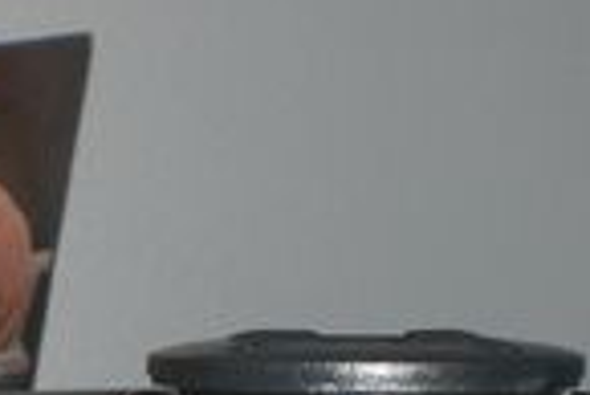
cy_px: 700
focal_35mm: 174
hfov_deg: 11.6
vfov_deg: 7.7
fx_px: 2854
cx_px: -122
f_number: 4.4
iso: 50
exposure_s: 1/30
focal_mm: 6.3
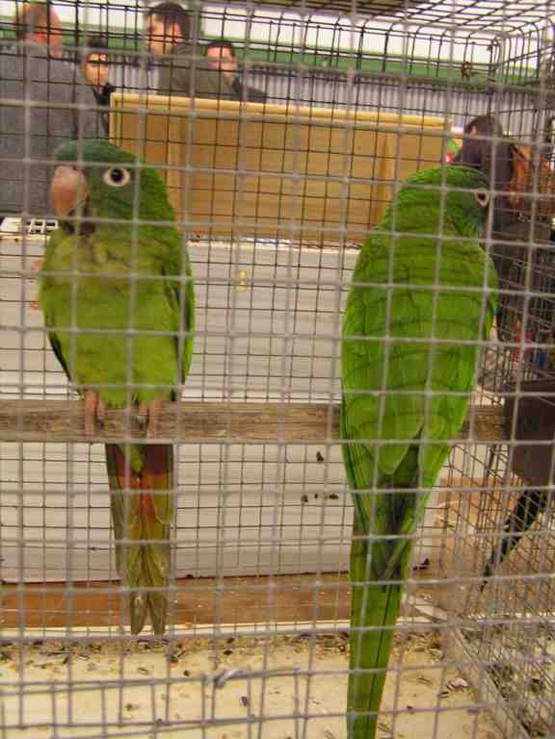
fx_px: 876
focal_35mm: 41
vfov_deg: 45.8
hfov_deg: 35.1
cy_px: 370
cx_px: 278
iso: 200
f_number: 2.8
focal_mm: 6.8
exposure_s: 1/8
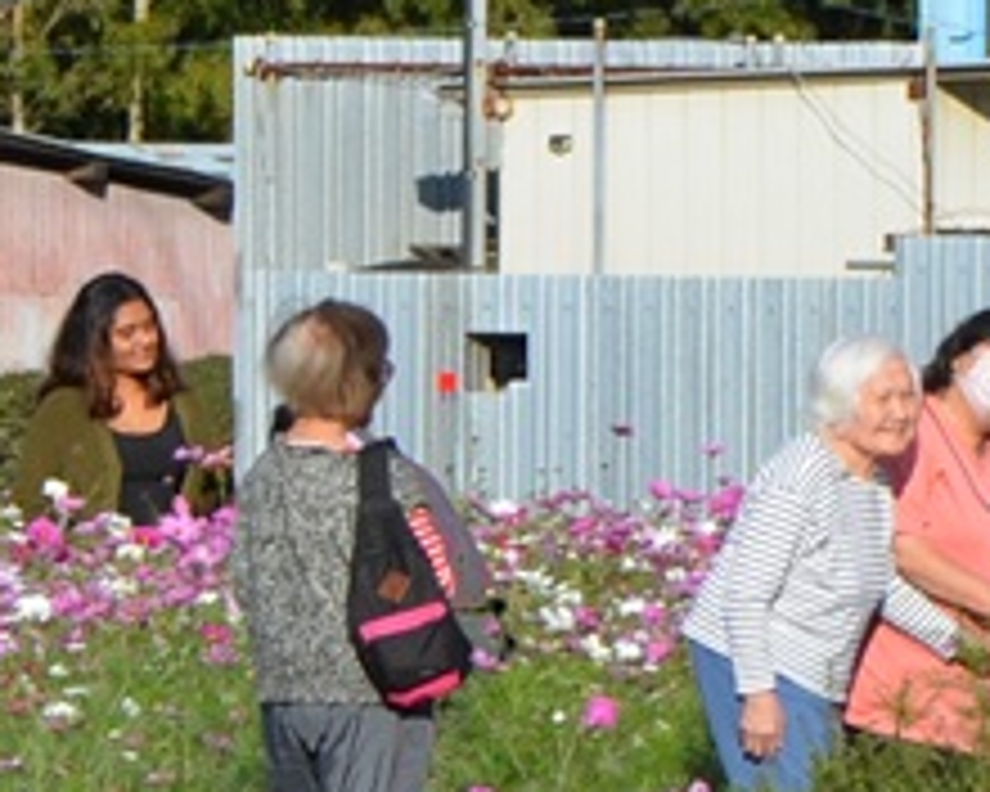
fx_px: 11816
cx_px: 1318
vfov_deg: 3.8
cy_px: 488
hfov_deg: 4.8
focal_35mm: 403
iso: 100
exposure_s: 1/350
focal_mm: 105
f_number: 8
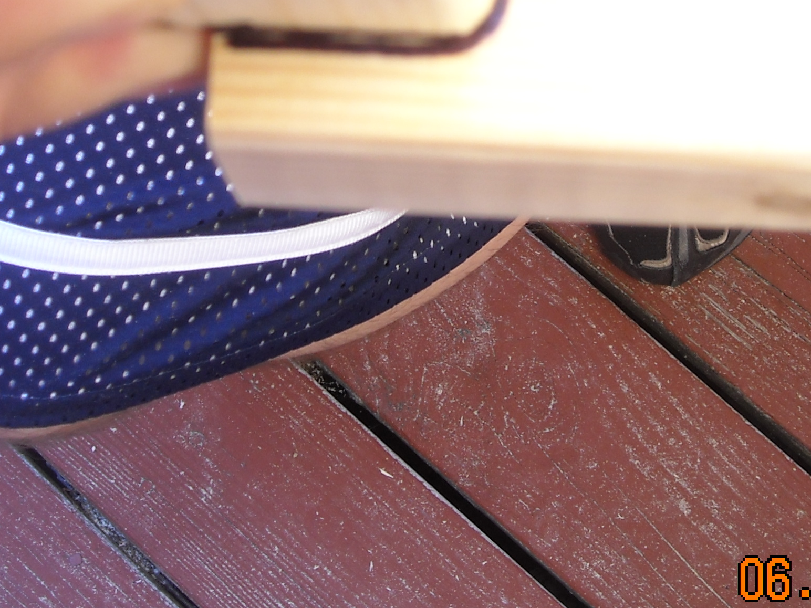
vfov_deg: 19.6
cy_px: 71
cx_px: 382
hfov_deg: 26.3
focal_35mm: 74
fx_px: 1734
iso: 70
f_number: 2.8
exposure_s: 1/60
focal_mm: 5.7
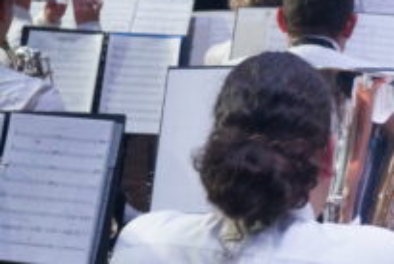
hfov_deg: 11.9
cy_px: -43
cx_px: 563
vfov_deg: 8.2
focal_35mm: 167
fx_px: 1824
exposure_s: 1/160
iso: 2000
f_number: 4.5
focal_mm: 35
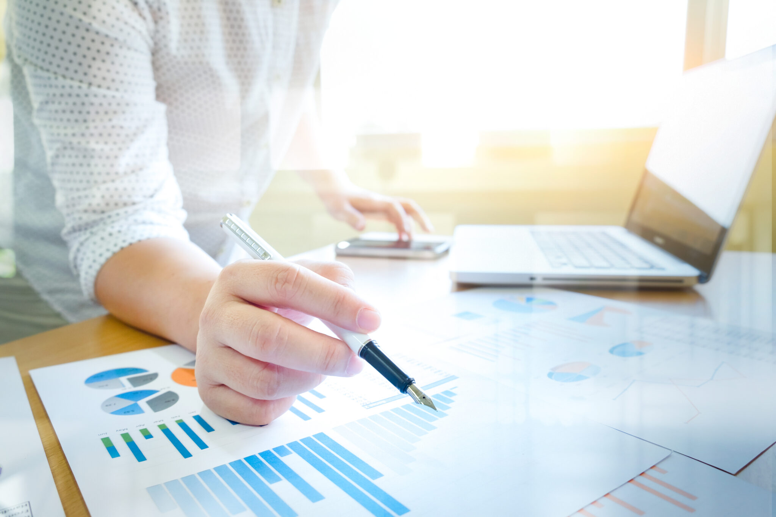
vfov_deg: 47.9
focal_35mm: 27
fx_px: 582
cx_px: 388
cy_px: 258
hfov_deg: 67.4
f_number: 4.5
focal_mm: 18
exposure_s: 1/60
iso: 320
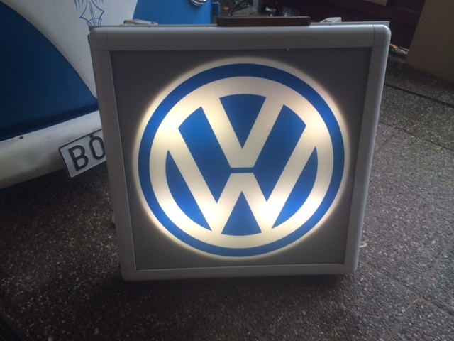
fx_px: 393
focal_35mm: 30
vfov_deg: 46.8
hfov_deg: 60.0
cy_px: 170
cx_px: 227
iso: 50
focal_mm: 4.12
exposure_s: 1/120
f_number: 2.2
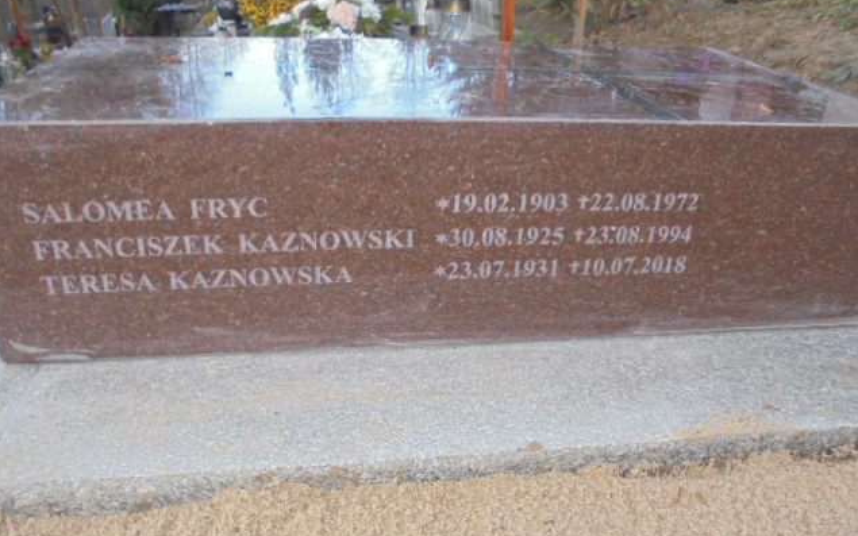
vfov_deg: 40.6
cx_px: 428
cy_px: 293
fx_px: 725
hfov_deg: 61.2
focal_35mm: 31
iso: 100
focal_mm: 5.3
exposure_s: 1/30
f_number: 3.7
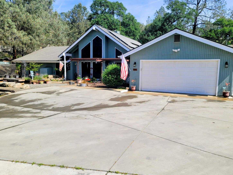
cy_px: 89
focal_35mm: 26
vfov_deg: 53.0
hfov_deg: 67.3
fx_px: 175
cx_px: 120
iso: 20
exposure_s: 1/825
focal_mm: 7
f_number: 1.8
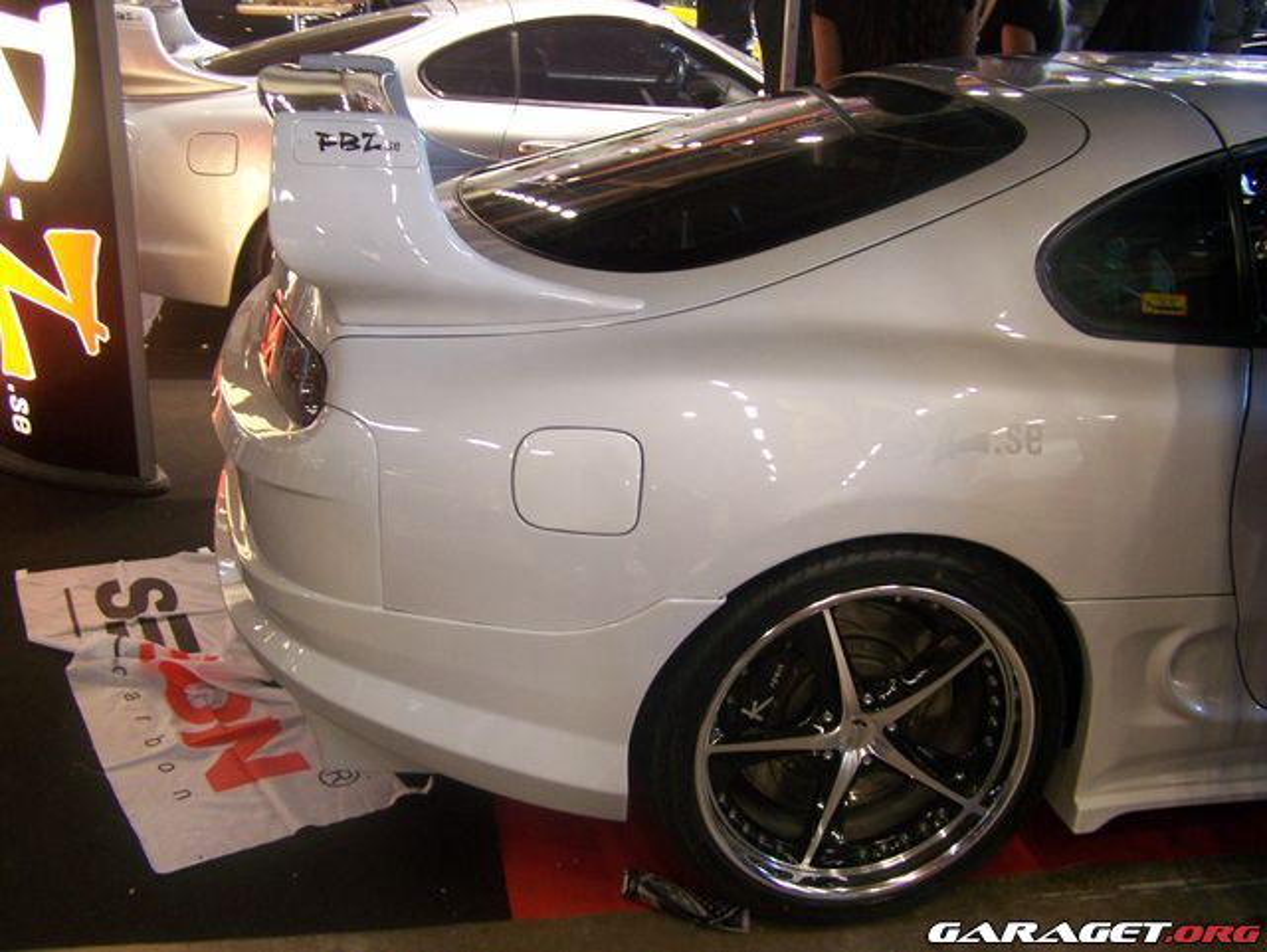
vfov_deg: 37.8
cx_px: 634
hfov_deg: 48.9
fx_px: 1392
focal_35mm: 38
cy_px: 476
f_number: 2.8
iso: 160
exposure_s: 1/10
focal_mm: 6.3
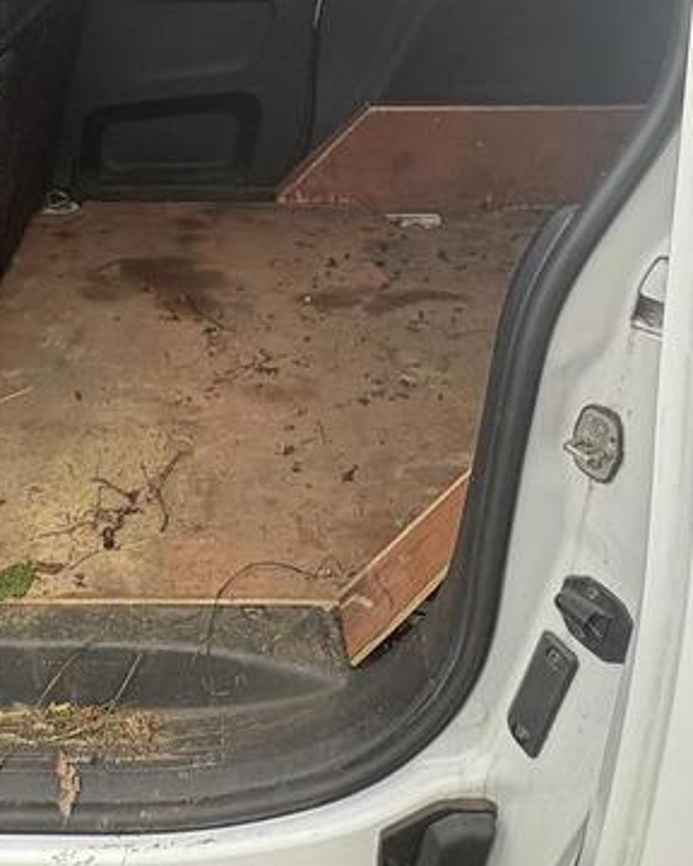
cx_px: 197
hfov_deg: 42.4
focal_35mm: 34
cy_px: 118
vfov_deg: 48.3
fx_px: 872
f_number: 2.2
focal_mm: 2.22
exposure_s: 1/99
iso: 100
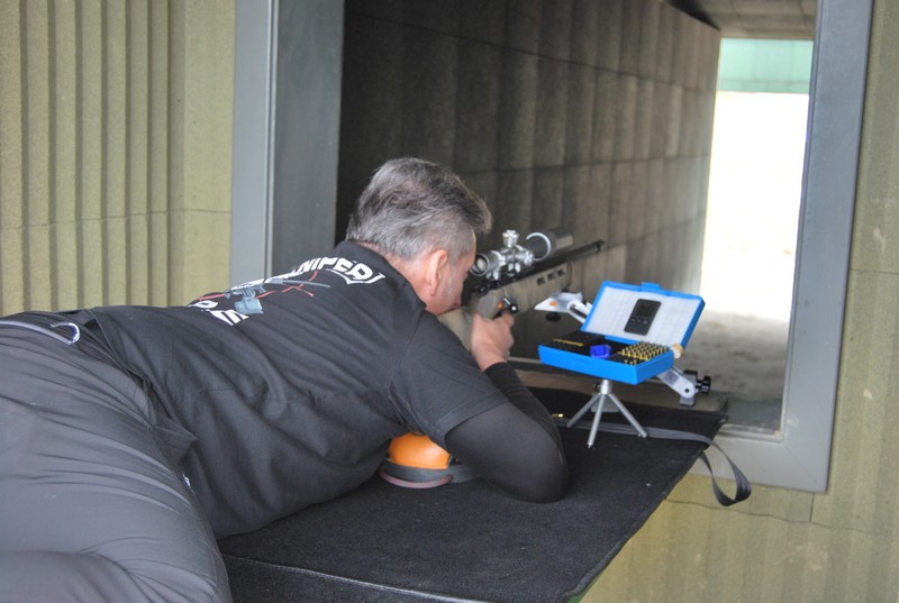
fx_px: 1164
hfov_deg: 42.2
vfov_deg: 29.1
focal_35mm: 46
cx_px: 450
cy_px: 302
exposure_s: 1/80
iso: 200
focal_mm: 31
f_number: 4.5
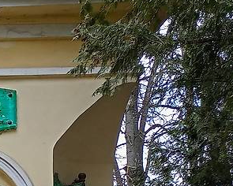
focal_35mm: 111
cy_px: 235
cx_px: -167
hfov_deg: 15.3
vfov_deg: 13.4
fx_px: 765
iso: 115
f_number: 1.8
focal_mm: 4.69
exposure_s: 1/422
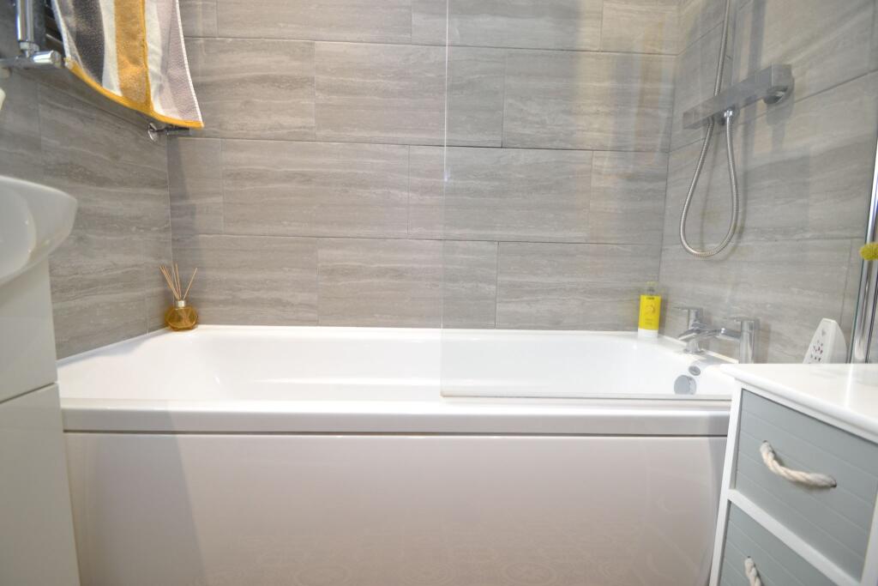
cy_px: 293
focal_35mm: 15
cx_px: 439
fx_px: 366
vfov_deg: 77.3
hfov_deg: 100.4
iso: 560
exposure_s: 1/60
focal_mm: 10
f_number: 3.5
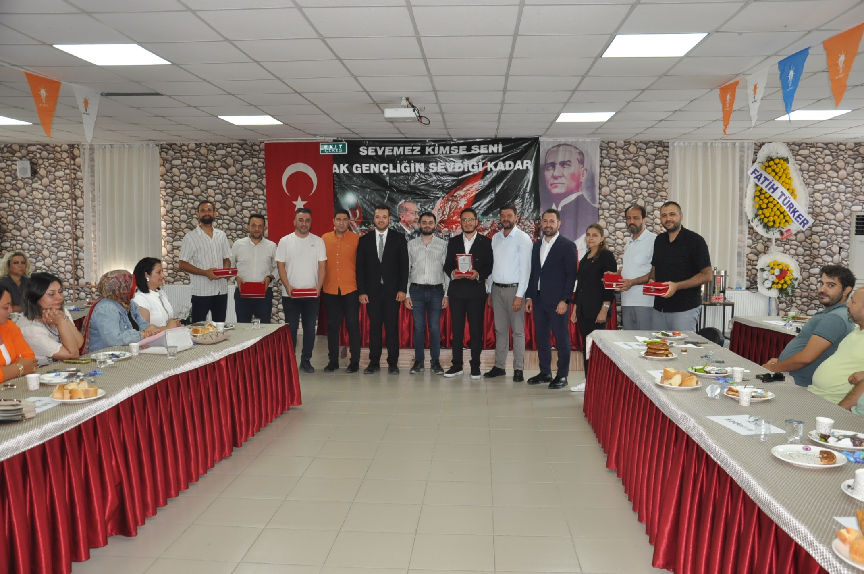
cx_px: 432
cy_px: 287
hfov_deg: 59.6
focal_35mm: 32
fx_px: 755
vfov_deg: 41.6
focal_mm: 21
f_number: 3.8
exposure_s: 1/60
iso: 800
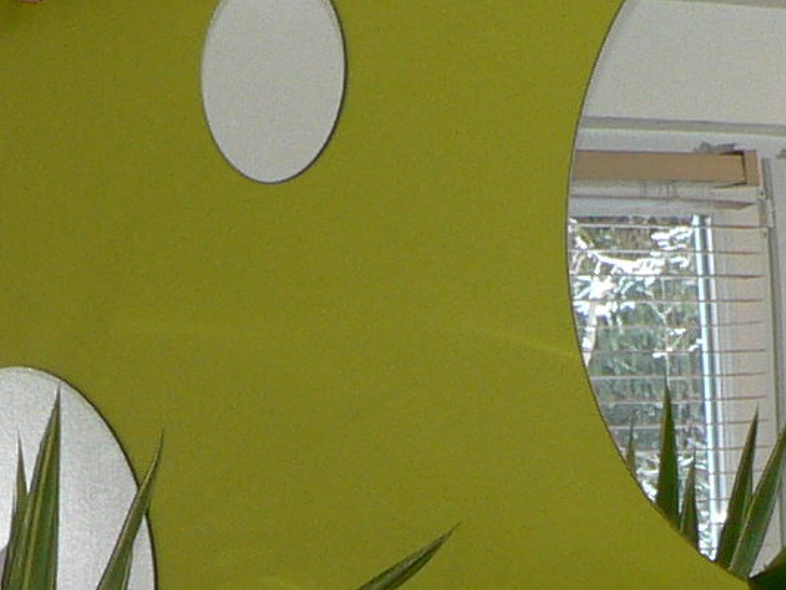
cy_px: 1236
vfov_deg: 8.1
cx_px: 271
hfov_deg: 11.4
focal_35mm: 173
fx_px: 3929
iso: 100
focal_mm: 6
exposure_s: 1/60
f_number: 2.8
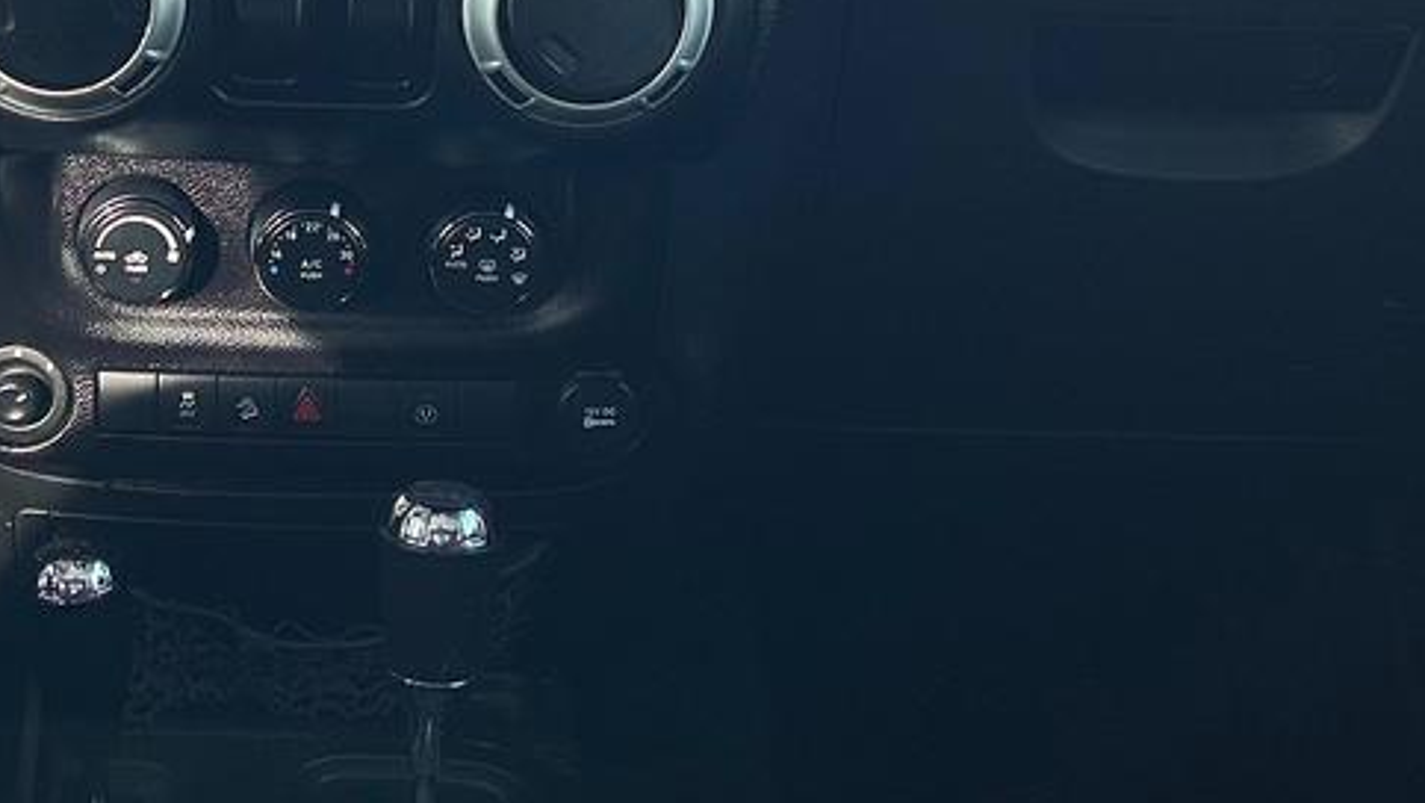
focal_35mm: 75
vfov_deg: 15.8
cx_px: 298
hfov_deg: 27.7
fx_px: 2835
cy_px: 27
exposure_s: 1/222
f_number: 1.5
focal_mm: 5.7
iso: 40
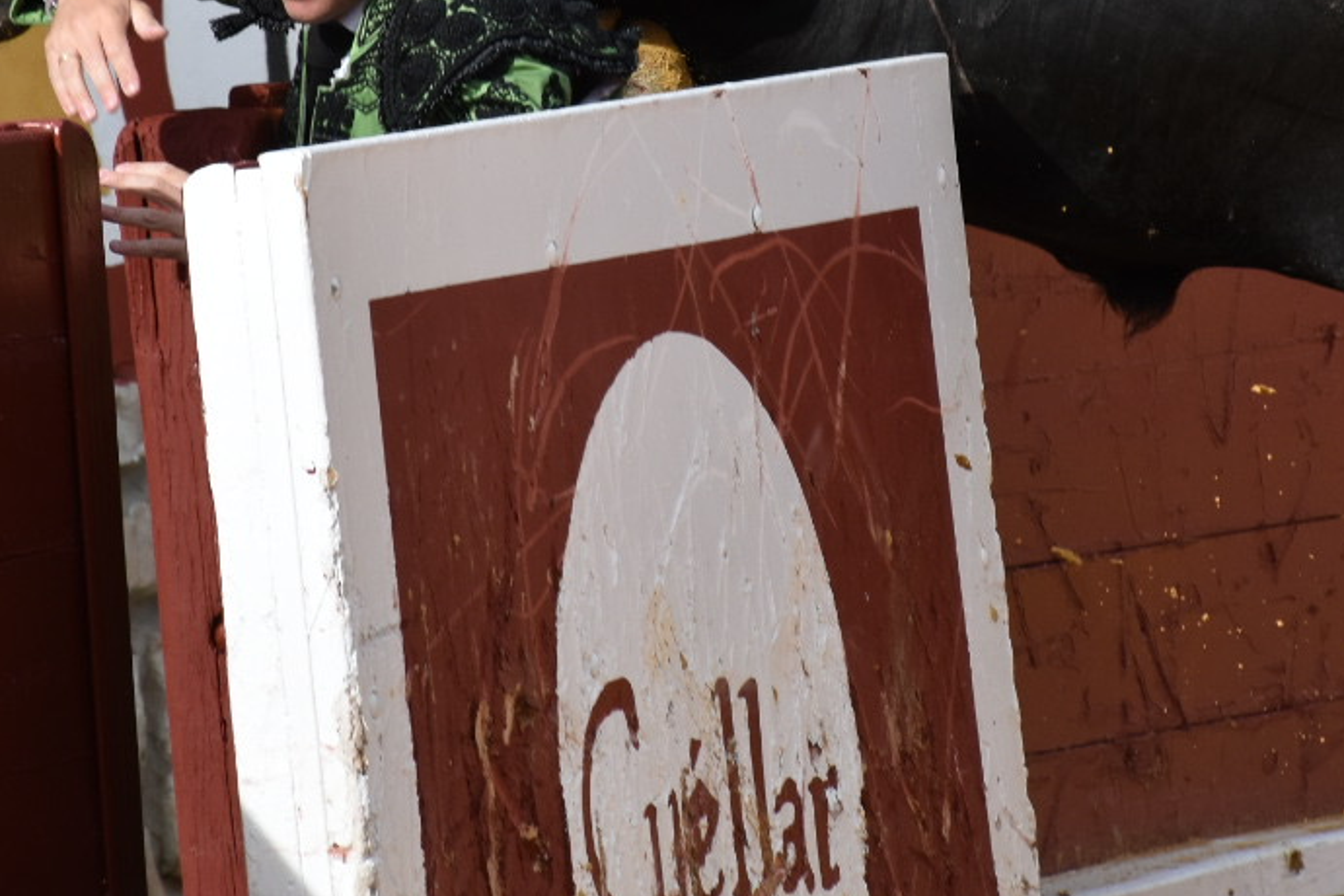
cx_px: 612
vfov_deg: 2.8
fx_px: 18404
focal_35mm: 493
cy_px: 23
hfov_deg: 4.2
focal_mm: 140
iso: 400
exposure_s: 1/1250
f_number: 5.6
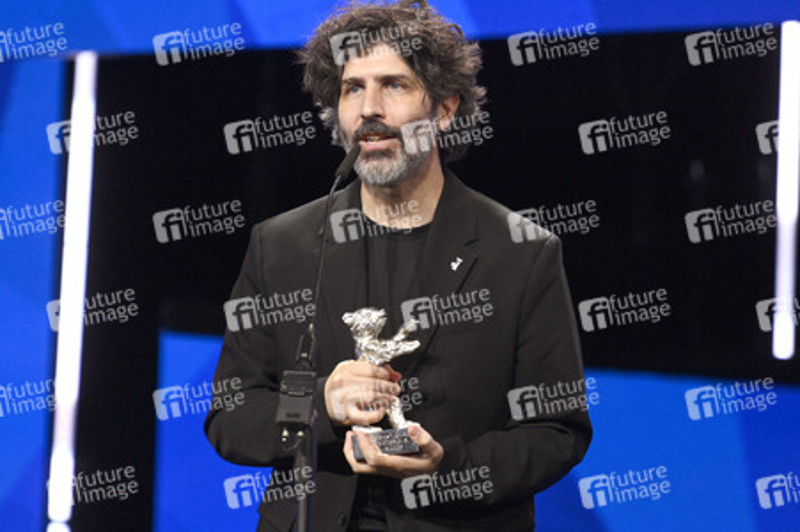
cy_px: 266
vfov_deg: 5.7
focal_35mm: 240
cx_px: 400
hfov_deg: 8.6
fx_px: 5329
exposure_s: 1/200
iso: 10000
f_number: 5.6
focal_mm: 240
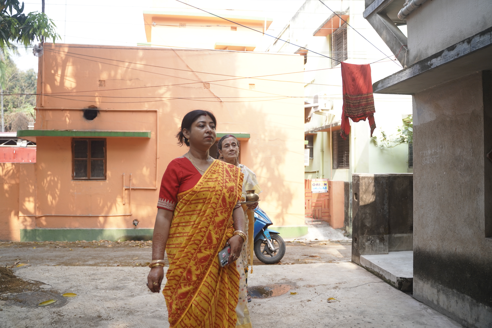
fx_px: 383
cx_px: 246
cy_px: 164
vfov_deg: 46.4
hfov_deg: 65.5
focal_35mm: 28
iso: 400
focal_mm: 28
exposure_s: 1/800
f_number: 2.8
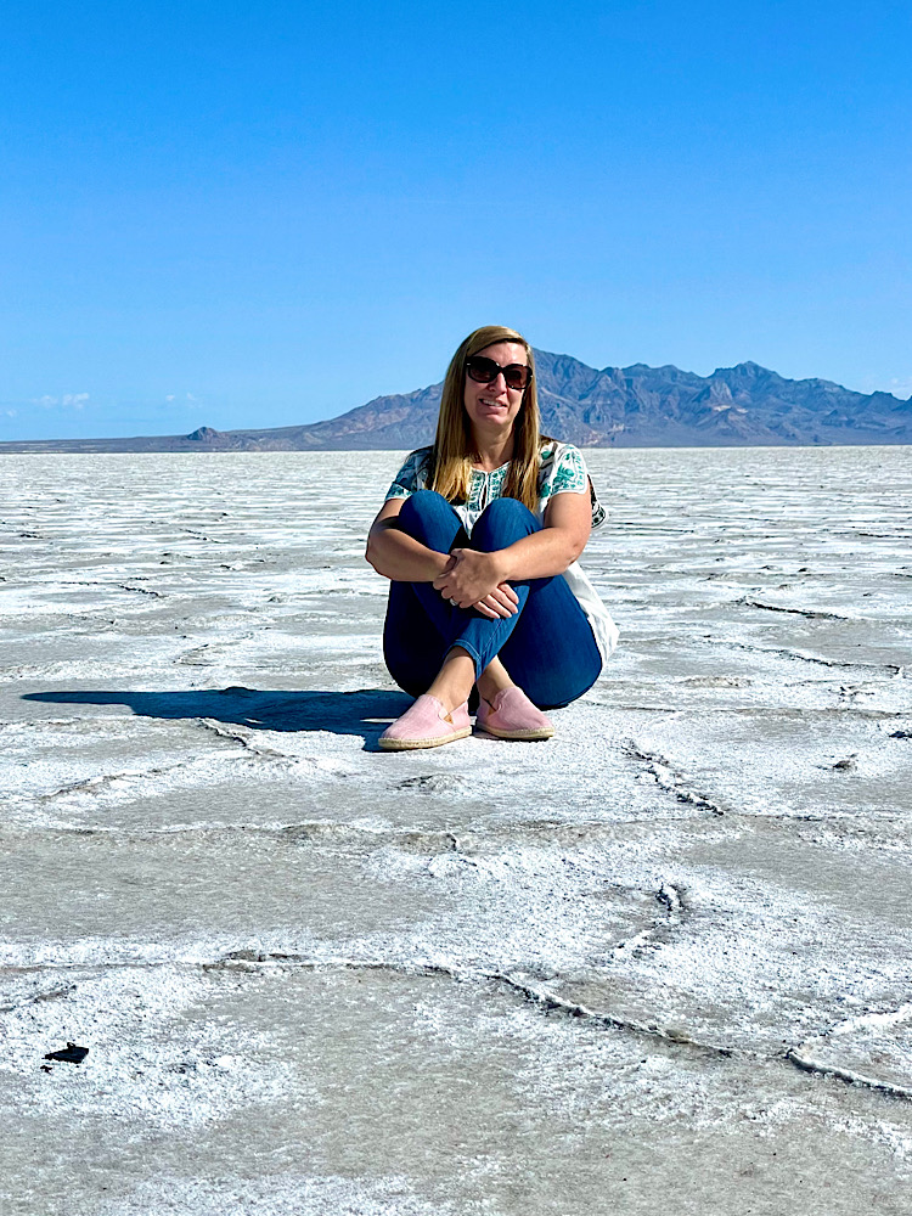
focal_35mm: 52
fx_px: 1827
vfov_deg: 36.8
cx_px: 456
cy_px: 608
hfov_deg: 28.0
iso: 32
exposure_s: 1/5319
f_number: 2
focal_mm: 6
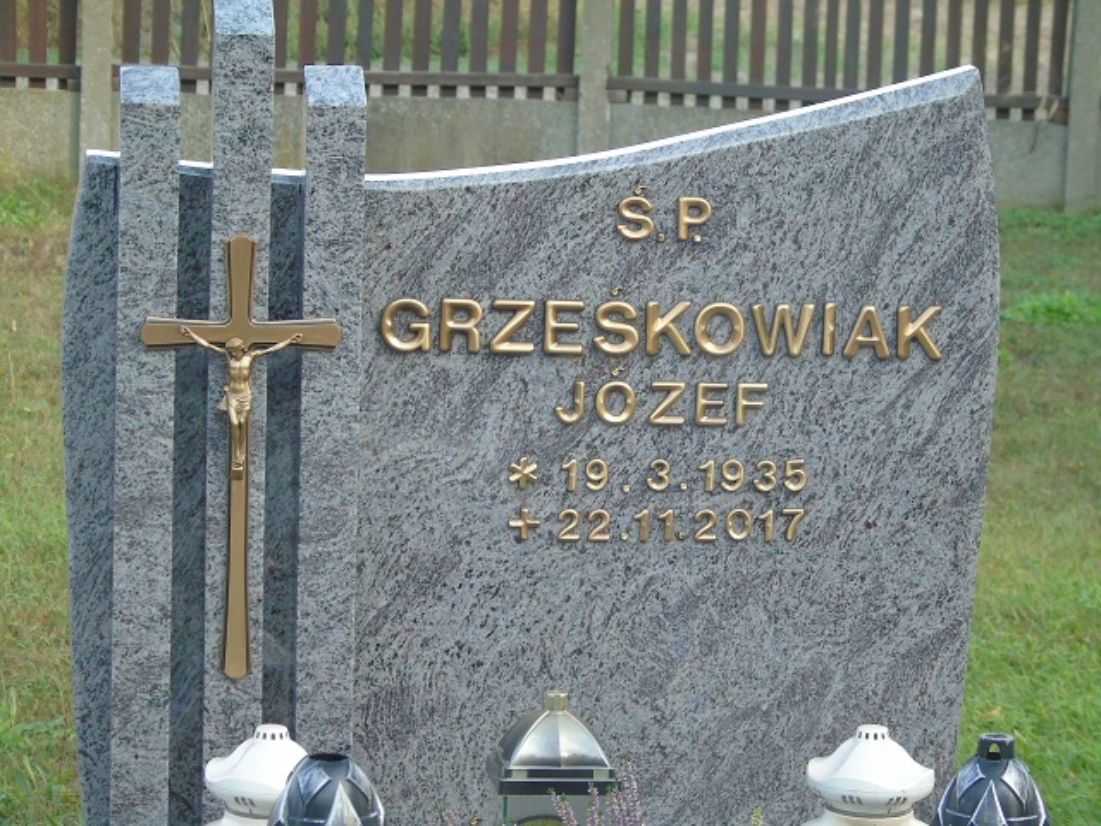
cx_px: 550
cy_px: 413
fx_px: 4516
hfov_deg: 13.9
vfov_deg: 10.4
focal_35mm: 142
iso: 160
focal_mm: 25
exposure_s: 1/125
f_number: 4.7
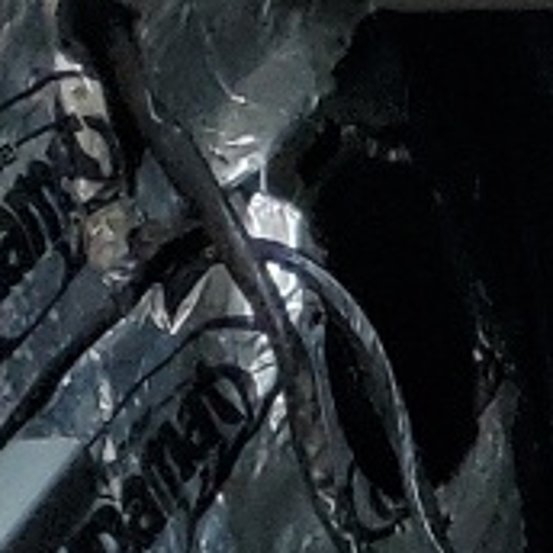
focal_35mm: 214
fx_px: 3868
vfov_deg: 8.1
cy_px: 662
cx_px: 2562
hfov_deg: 6.1
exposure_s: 1/147
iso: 50
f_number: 1.5
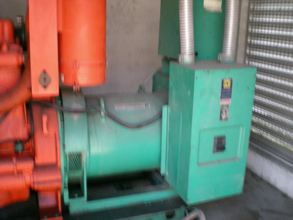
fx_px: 322
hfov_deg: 49.0
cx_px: 146
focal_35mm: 38
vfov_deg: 37.7
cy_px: 110
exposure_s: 1/43.3
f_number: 3.1
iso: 200
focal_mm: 6.3
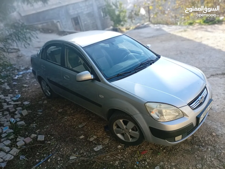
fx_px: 176
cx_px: 112
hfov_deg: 65.2
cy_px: 84
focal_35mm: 27
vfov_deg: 51.5
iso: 51
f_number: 1.8
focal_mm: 3.84
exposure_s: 1/246
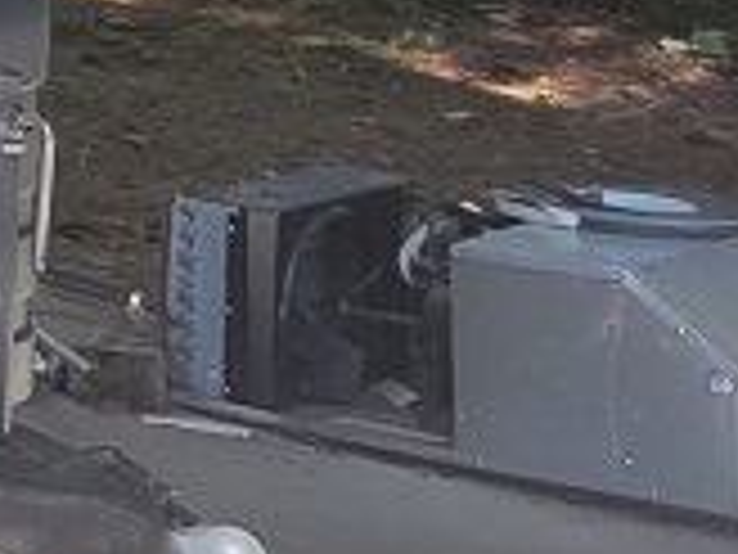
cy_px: -658
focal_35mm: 192
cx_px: -1858
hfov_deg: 8.0
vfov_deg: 7.4
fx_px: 4093
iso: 40
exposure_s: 1/347
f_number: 1.8
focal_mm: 5.4
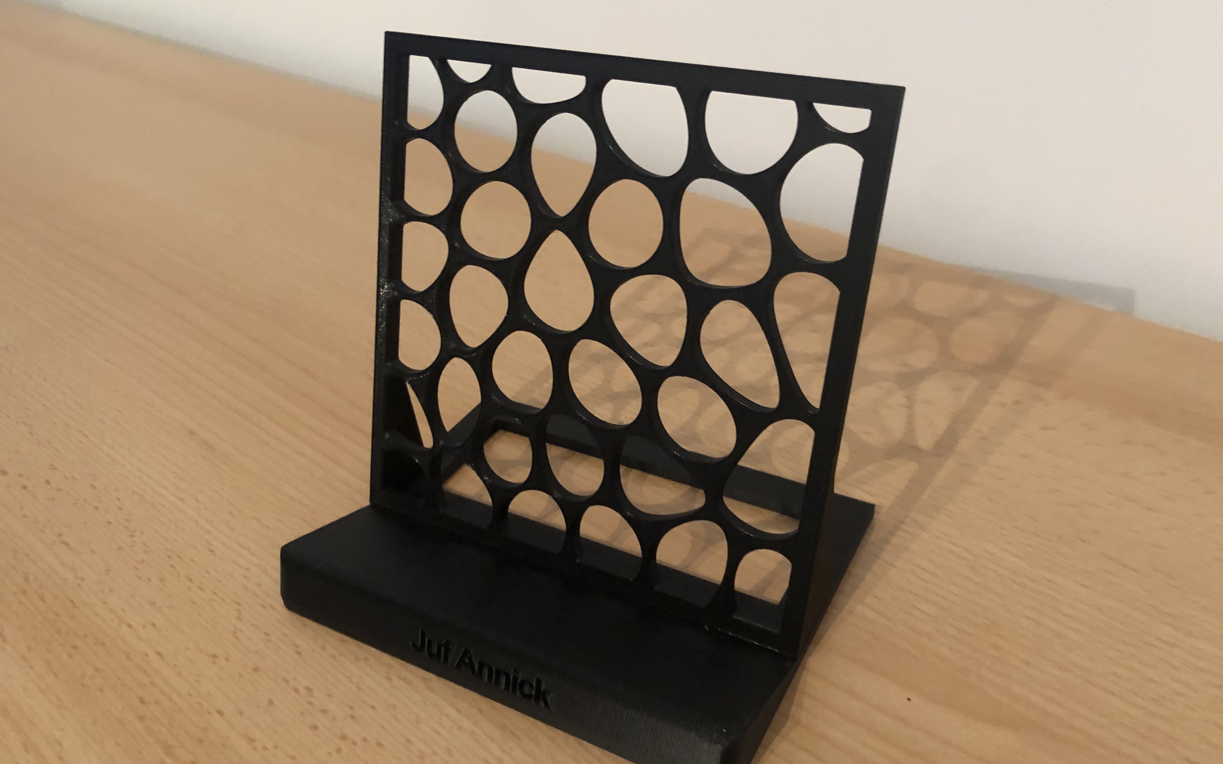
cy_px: 396
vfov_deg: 41.8
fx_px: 1000
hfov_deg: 62.9
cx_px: 618
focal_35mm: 30
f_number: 1.8
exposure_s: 1/4
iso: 100
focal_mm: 4
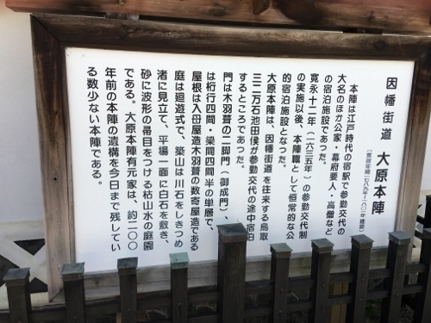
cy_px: 162
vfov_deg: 48.2
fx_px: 361
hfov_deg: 61.7
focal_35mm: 29
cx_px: 216
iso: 25
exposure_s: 1/754
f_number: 2.2
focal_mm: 4.15
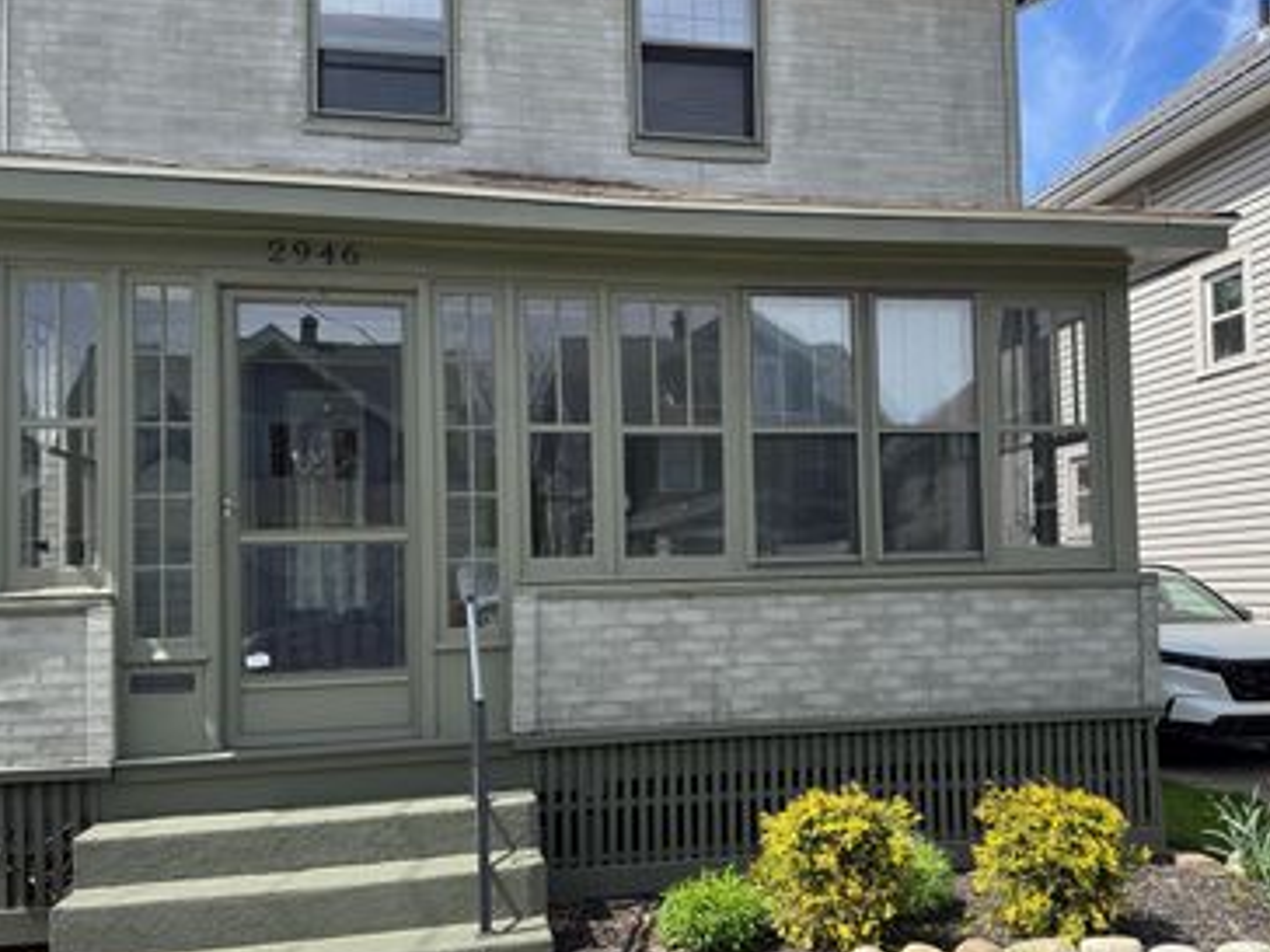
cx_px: 694
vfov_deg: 42.9
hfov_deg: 55.3
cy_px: 528
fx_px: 1211
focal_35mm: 33
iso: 80
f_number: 1.78
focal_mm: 6.76
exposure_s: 1/2174
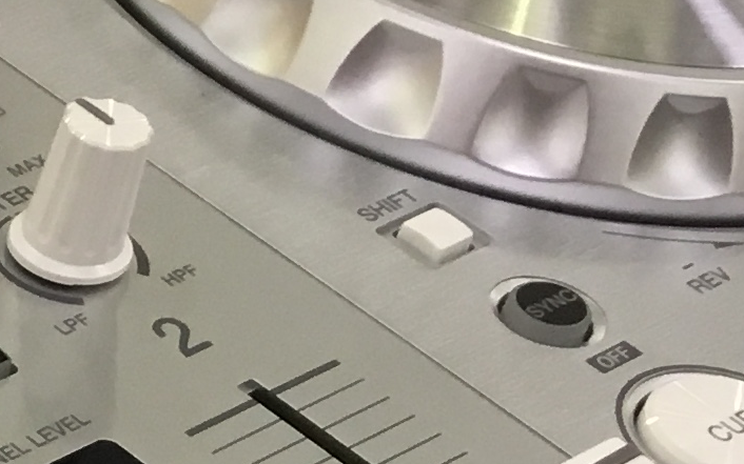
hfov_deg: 12.3
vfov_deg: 8.1
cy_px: 997
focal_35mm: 152
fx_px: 3082
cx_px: -702
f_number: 2.4
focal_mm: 3.3
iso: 50
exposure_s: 1/30
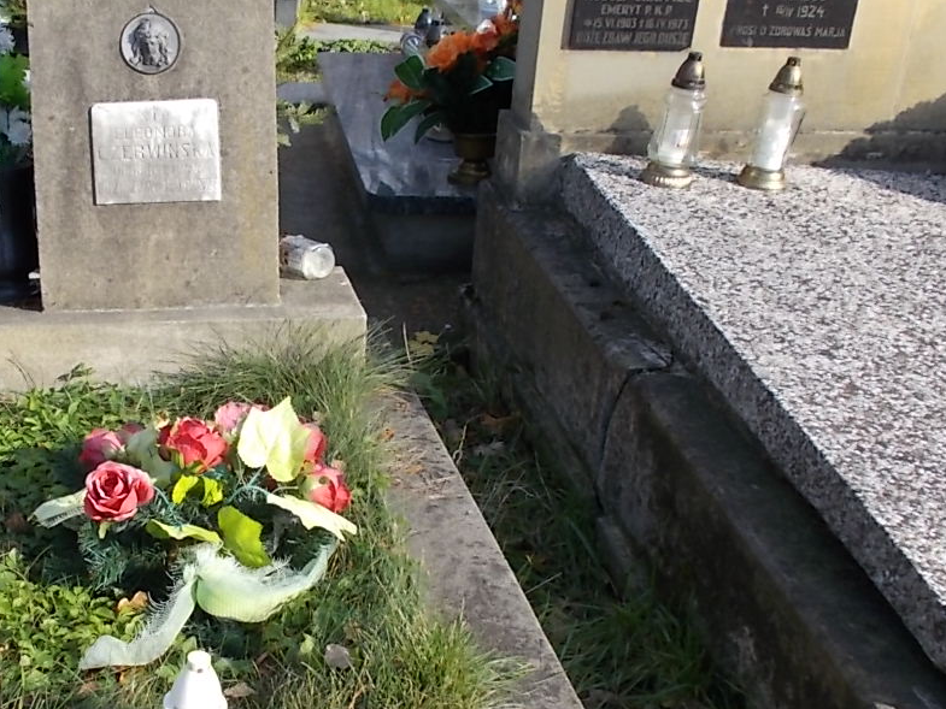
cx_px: 207
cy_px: 412
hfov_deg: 35.2
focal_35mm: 53
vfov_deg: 27.5
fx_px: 1449
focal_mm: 4.6
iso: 80
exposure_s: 1/400
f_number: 3.2
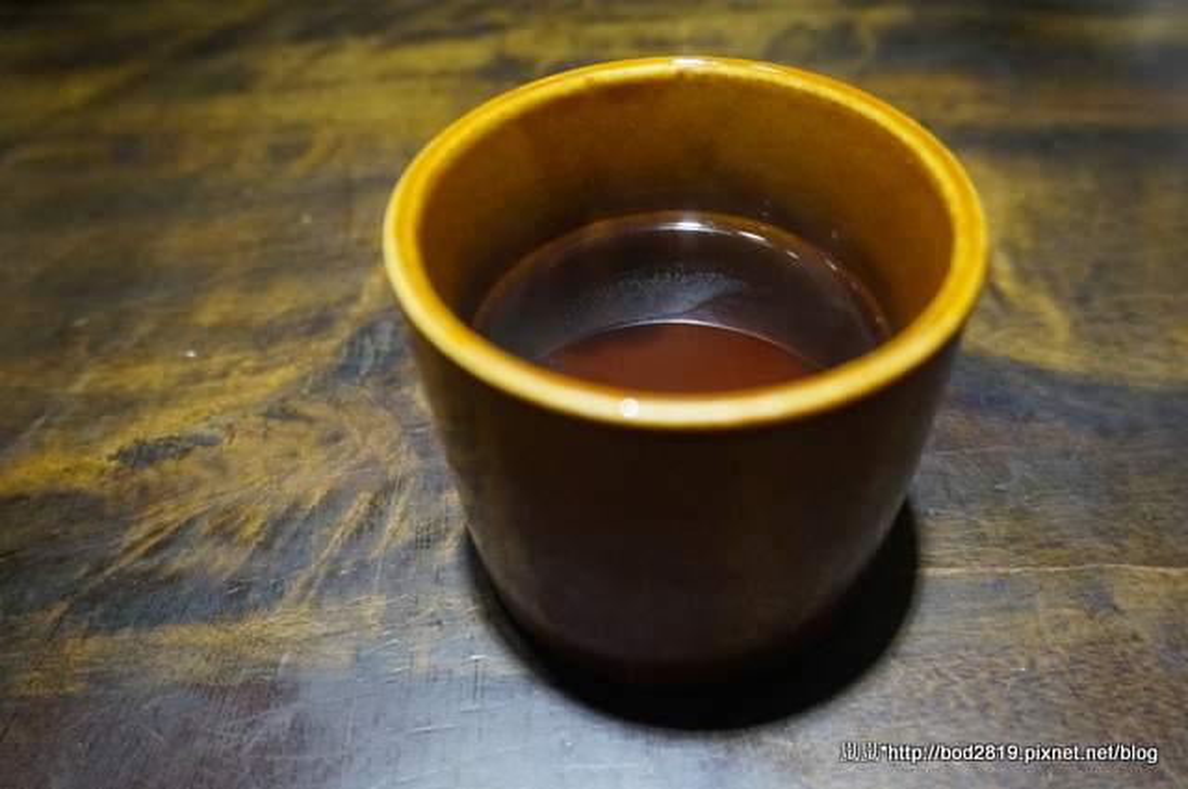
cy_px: 394
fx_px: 989
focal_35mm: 30
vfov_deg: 43.5
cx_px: 594
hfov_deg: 62.0
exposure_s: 1/125
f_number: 4
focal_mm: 20
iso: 3200
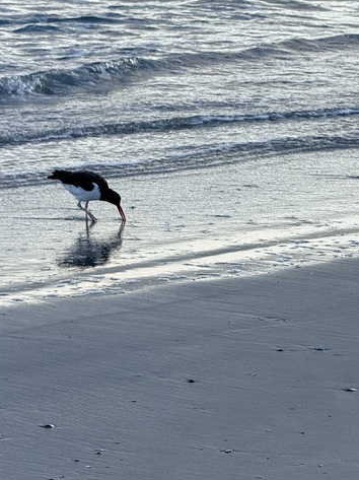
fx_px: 2700
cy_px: 328
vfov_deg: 10.1
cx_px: 252
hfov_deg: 7.6
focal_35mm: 195
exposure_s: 1/977
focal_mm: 15.66
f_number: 2.8
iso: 50
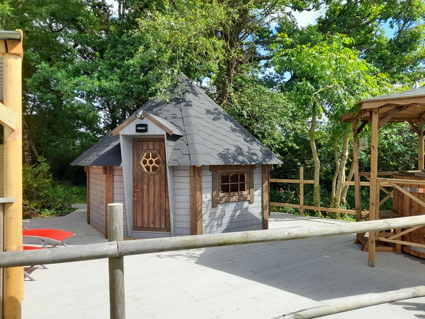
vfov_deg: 53.1
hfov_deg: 67.3
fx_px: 319
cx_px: 212
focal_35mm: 26
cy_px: 165
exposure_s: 1/307
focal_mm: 4.6
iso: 20
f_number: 2
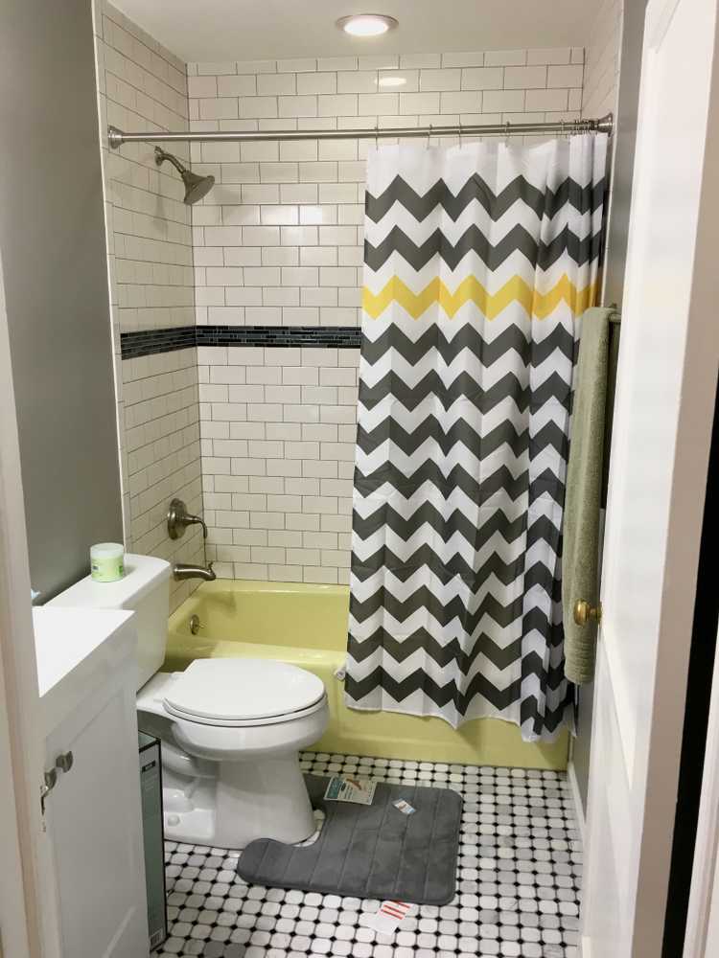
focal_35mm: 29
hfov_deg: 48.2
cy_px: 479
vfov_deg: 61.7
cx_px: 360
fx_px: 803
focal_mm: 4.15
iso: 50
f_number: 2.2
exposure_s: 1/30
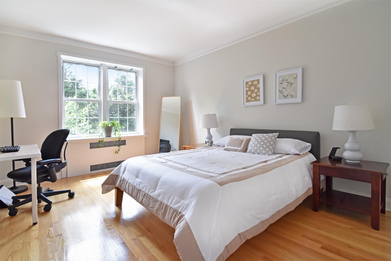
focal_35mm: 16
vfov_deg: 72.0
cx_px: 196
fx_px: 179
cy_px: 130
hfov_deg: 95.0
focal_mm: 11
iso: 640
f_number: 8
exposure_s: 1/40
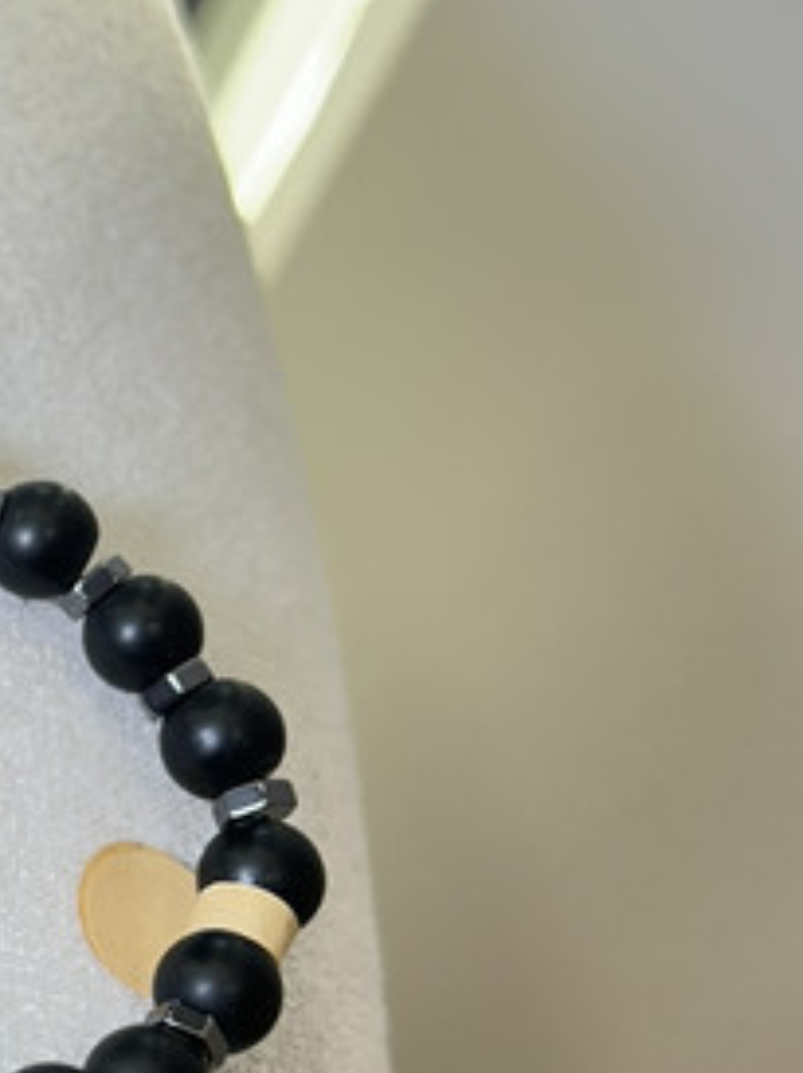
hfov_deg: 17.9
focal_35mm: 76
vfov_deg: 25.4
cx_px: -274
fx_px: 2354
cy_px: 779
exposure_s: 1/120
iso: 125
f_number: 1.5
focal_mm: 5.7
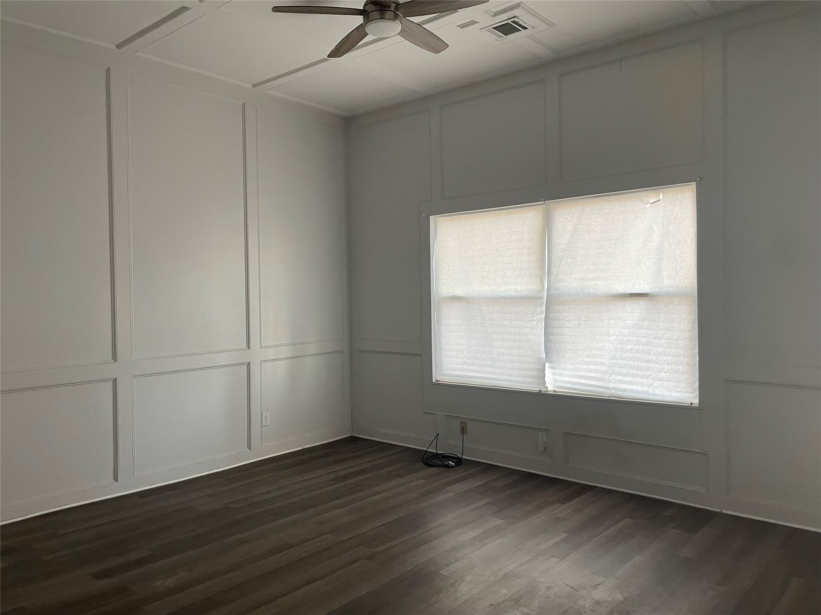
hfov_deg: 67.3
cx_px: 410
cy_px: 308
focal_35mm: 26
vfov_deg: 53.1
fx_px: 617
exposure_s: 1/60
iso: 200
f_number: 1.6
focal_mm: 4.2
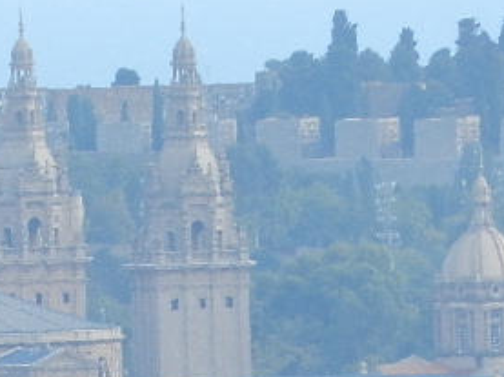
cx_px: 62
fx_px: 43608
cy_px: 503
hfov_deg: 0.7
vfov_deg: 0.5
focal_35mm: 2999
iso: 160
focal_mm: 144
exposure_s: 1/320
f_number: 5.7
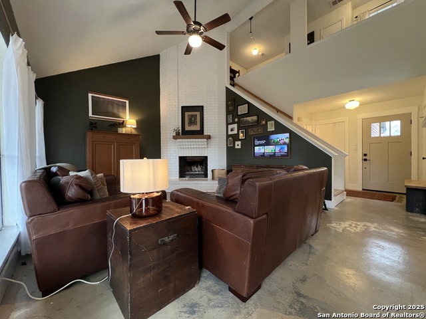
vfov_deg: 89.9
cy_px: 160
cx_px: 213
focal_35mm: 13
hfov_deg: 106.2
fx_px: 160
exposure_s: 1/60
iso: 320
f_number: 1.8
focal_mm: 1.57
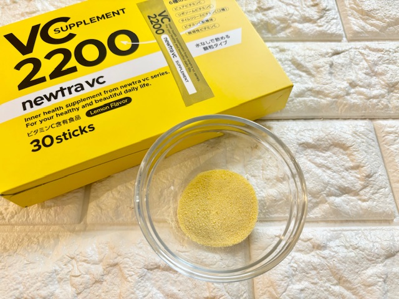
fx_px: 300
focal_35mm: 26
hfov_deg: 67.3
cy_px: 150
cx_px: 200
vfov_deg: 53.1
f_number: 1.6
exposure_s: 1/60
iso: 160
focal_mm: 5.96
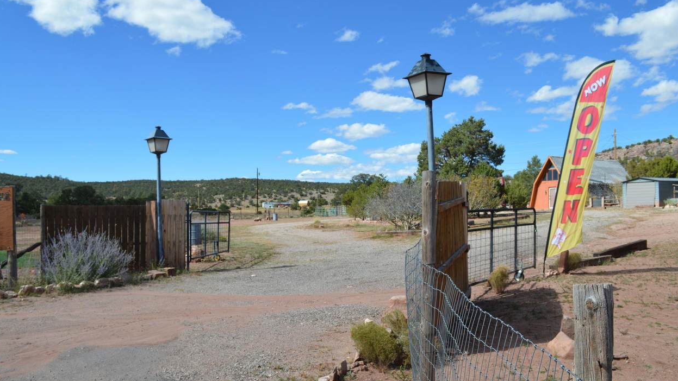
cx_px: 341
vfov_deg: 40.1
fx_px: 521
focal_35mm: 29
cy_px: 220
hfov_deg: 66.1
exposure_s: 1/250
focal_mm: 18
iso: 100
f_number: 8
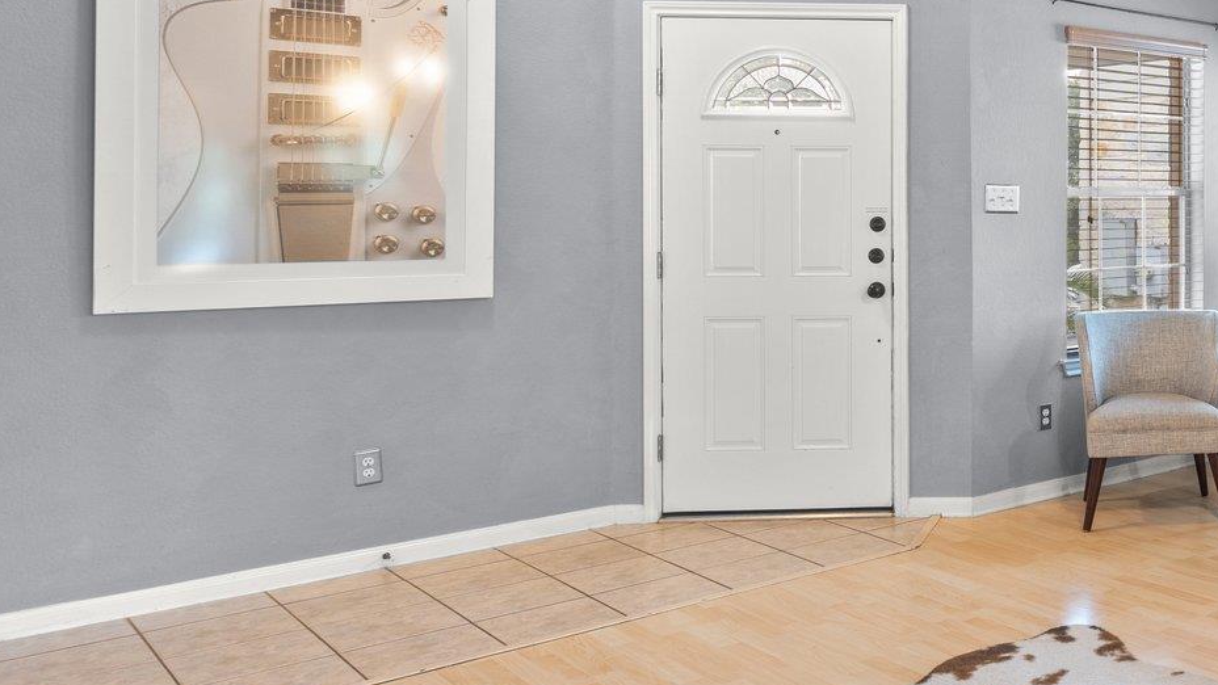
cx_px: 1309
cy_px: 215
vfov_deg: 31.7
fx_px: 1195
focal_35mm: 37
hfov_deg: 43.3
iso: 320
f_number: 9
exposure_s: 2
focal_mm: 16
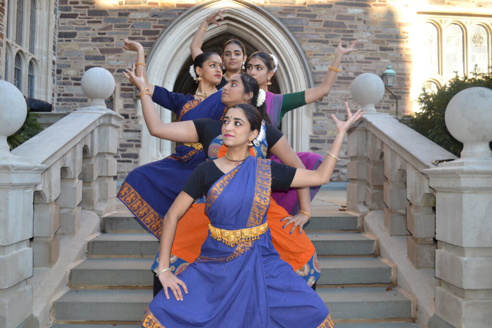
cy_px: 164
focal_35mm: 33
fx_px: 451
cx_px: 246
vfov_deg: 40.0
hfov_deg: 57.2
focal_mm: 22
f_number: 4
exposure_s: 1/125
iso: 200
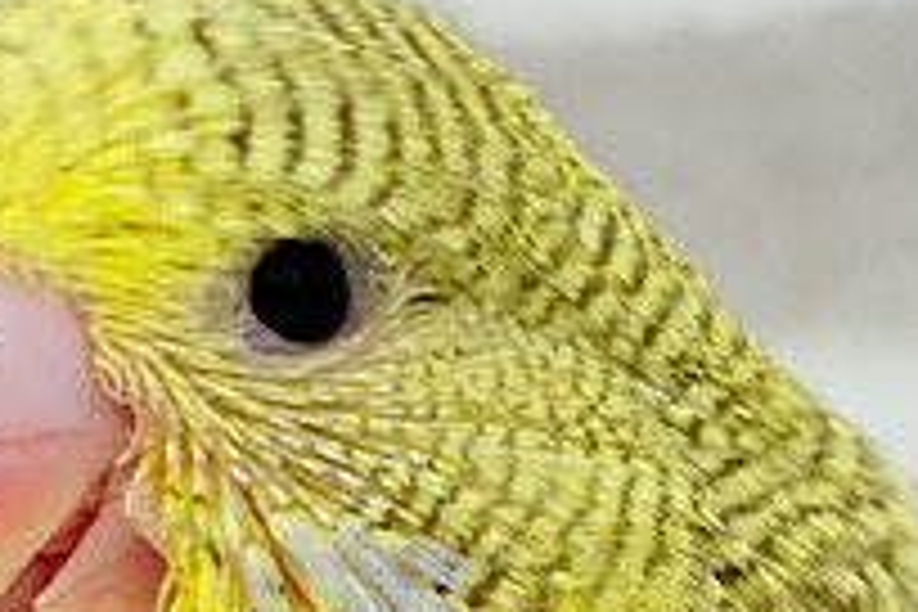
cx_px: 400
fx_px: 4335
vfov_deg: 7.9
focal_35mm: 170
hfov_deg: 12.1
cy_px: 886
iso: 32
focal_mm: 5.96
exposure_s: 1/50
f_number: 1.6
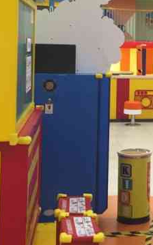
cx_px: 178
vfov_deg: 25.5
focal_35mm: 80
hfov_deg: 15.7
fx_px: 534
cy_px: 55
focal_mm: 4.15
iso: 40
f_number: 2.2
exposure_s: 1/30
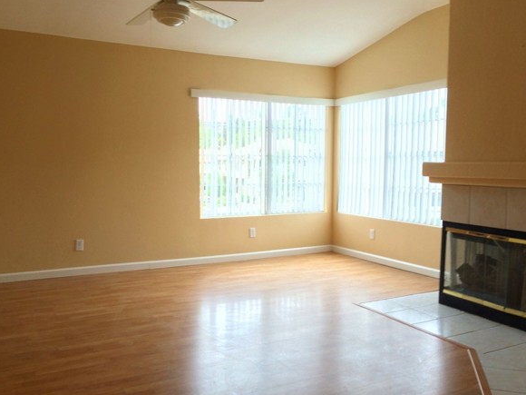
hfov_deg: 56.8
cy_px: 199
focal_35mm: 32
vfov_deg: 44.2
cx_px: 243
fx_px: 486
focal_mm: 4.15
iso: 50
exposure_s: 1/30
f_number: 2.2
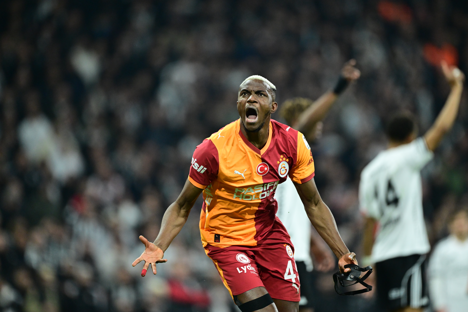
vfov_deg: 3.4
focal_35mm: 400
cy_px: 156
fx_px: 5200
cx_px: 234
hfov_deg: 5.2
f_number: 2.8
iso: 4000
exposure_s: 1/2500
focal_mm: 400
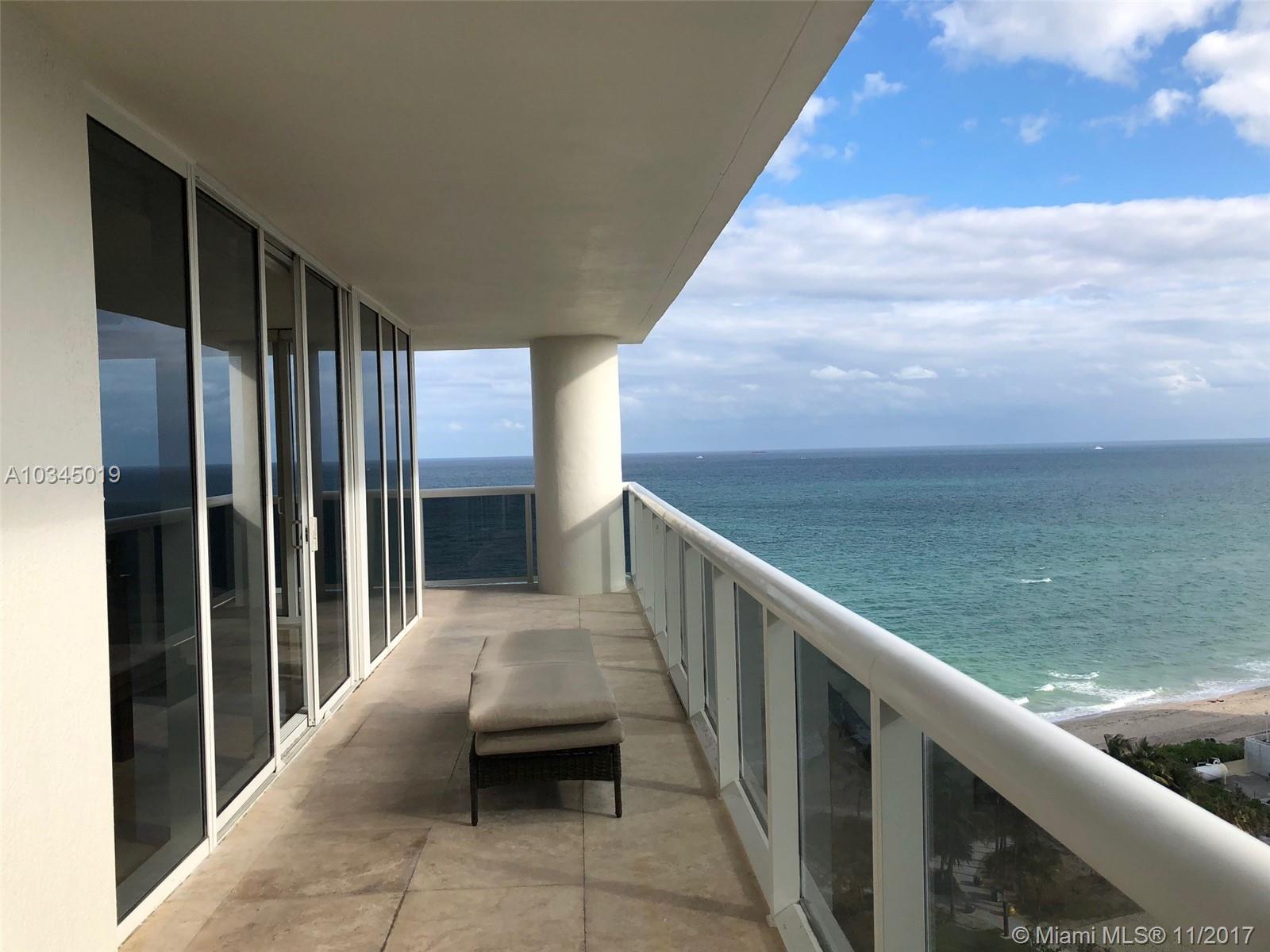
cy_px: 476
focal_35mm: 29
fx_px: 1064
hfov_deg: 61.7
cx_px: 635
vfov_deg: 48.2
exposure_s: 1/2315
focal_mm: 3.99
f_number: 1.8
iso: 20
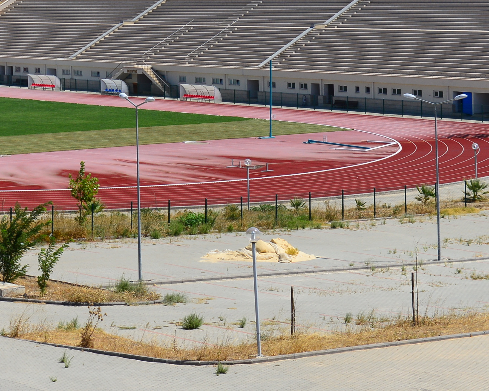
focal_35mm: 116
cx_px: -107
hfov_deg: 15.9
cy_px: -83
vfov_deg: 12.9
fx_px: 1679
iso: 250
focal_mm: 40
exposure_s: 1/1000
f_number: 8
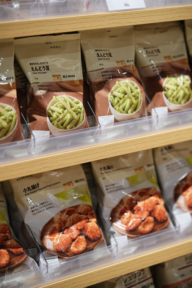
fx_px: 944
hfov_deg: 11.6
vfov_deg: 17.3
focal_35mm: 118
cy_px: 144
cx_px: 96
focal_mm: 118
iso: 800
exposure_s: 1/200
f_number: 3.2
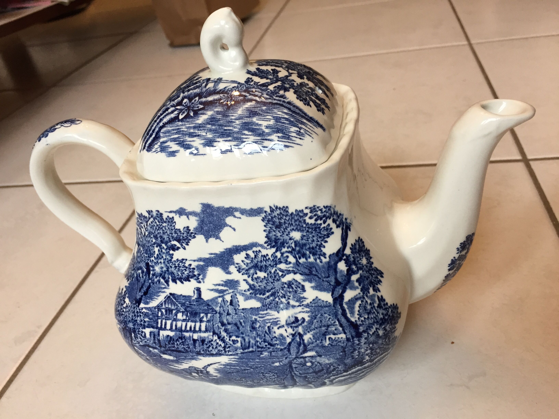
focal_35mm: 29
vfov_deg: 48.2
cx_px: 280
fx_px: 468
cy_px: 210
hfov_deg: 61.7
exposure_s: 1/33
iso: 64
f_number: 2.2
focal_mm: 4.15
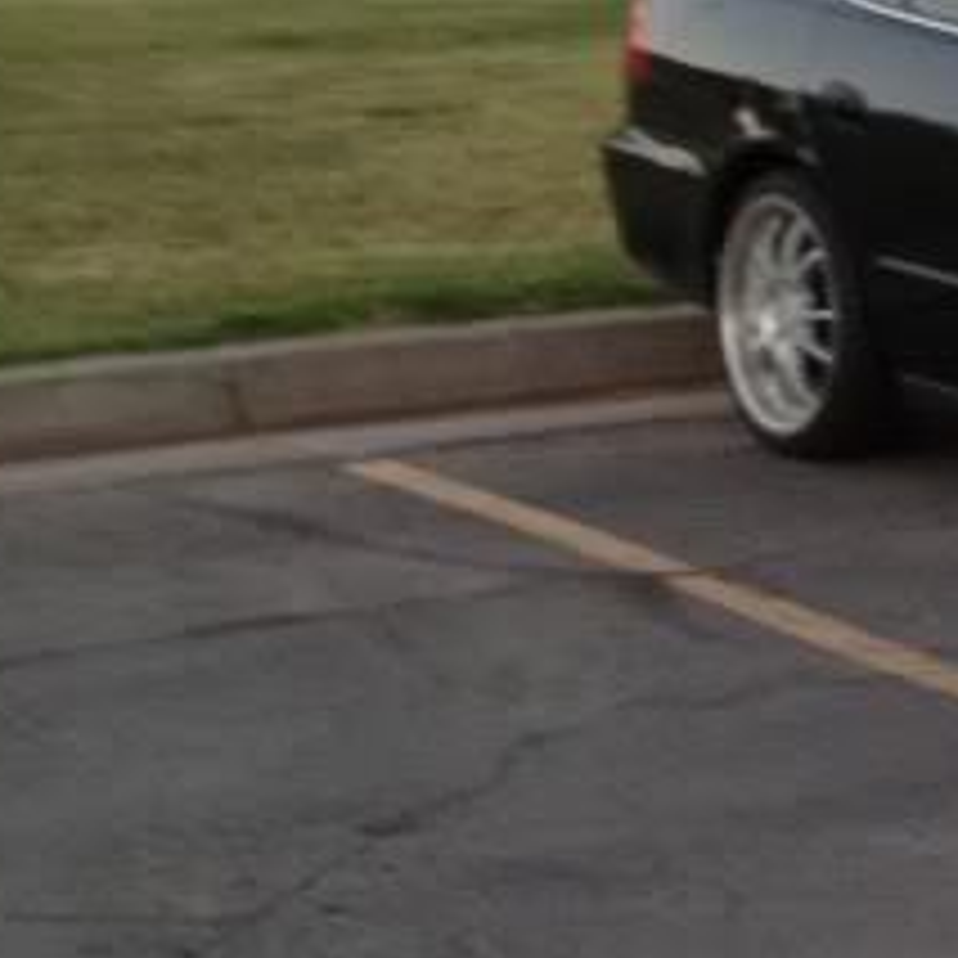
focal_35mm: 149
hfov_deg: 11.3
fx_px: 4665
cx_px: 1444
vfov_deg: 11.7
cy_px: 567
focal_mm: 4.3
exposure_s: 1/20
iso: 80
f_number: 2.4
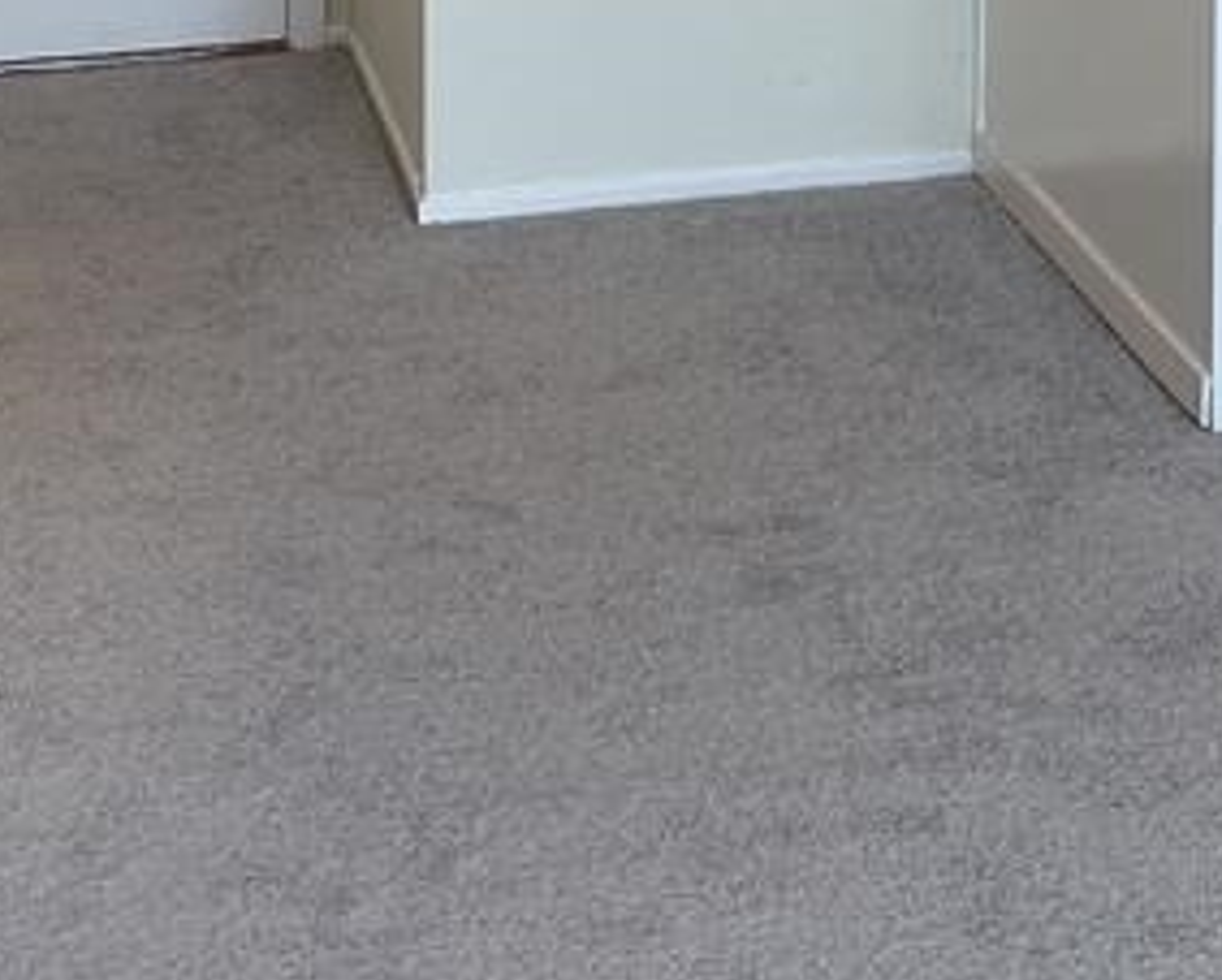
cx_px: 1766
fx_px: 4670
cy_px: -691
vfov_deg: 11.3
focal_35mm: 129
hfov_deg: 14.1
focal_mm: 4.2
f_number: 1.6
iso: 50
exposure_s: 1/120
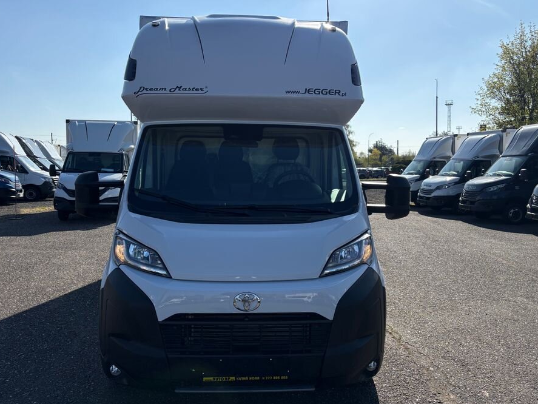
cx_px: 263
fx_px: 466
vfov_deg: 46.8
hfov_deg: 59.9
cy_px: 194
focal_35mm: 30
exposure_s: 1/6993
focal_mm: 5.96
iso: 64
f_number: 1.6
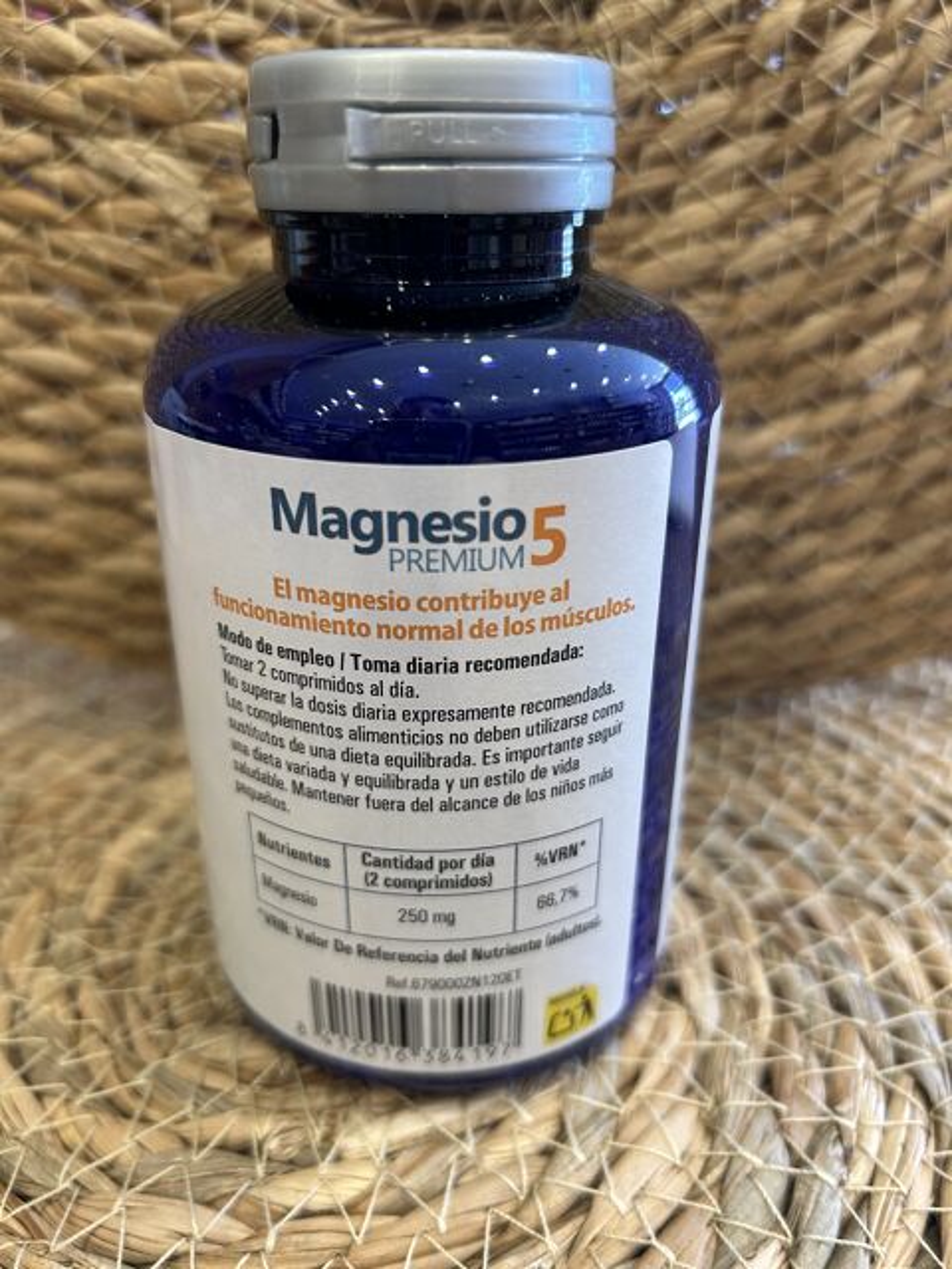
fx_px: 953
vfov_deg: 67.3
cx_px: 476
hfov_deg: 53.1
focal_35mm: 26
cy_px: 634
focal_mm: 5.7
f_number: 1.5
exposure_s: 1/50
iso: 100
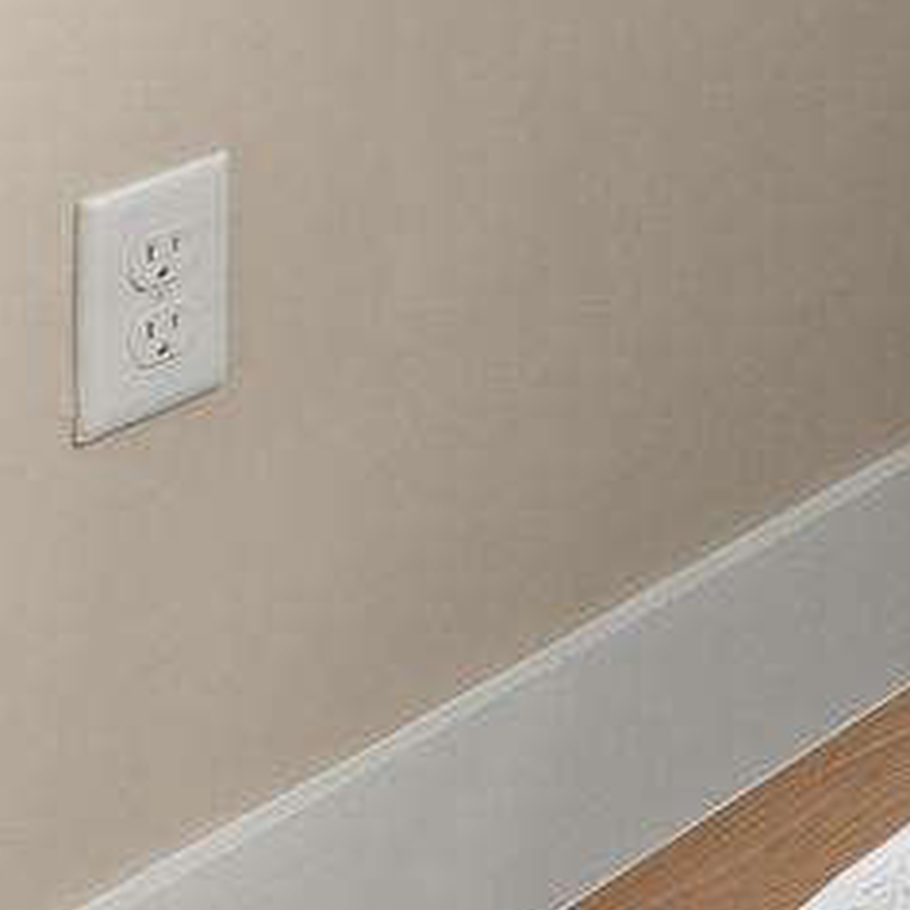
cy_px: -1056
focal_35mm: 122
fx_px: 3629
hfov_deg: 8.1
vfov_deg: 12.2
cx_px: 3652
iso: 400
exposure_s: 5
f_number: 13
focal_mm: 20
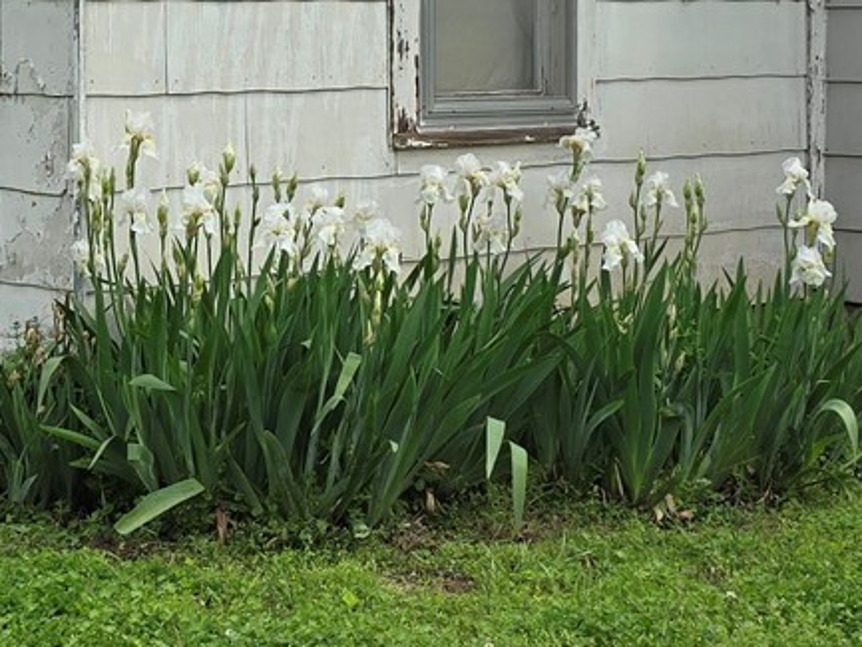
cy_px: 78
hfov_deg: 19.2
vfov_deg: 14.4
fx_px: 2541
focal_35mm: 102
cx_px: 287
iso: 12
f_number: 1.7
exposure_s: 1/590
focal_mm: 6.3
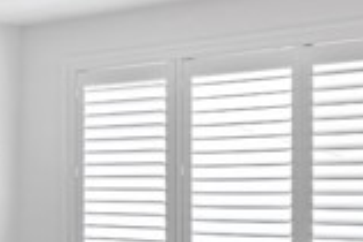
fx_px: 776
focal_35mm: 77
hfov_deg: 21.6
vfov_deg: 17.1
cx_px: -198
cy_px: 262
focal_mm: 19
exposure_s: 1/25
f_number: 9
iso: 800
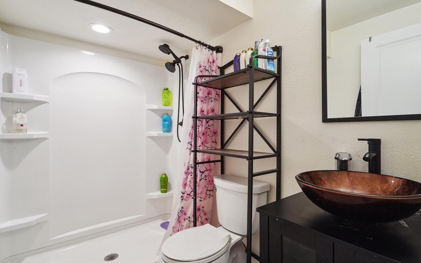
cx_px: 222
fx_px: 195
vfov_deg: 68.0
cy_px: 128
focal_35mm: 17
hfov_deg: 94.3
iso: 400
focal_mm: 14
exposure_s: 1/10
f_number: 11
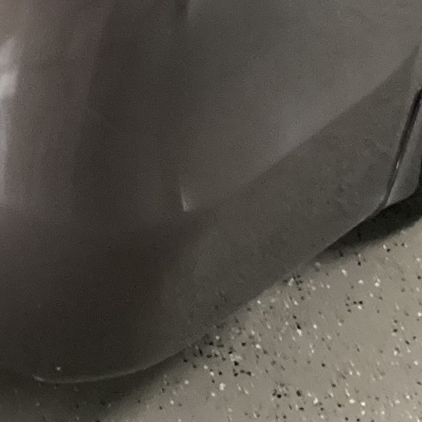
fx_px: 1724
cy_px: -223
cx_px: -71
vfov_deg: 13.1
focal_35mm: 125
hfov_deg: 13.6
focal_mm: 3.3
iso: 320
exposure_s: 1/50
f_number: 2.4
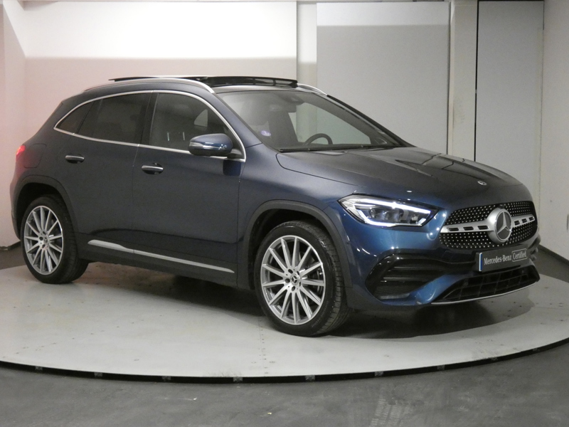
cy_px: 214
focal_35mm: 61
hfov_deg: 31.7
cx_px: 284
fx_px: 1003
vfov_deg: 24.0
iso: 1600
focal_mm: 10.8
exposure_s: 1/50
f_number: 4.1
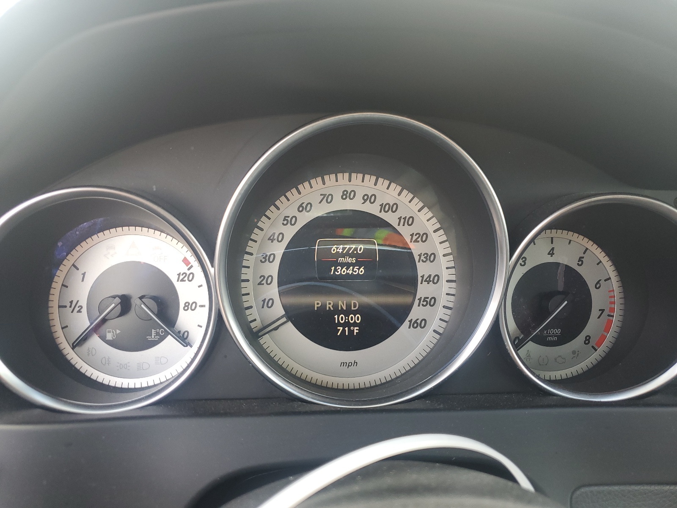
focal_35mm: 26
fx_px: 508
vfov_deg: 53.1
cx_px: 338
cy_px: 254
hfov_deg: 67.3
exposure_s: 1/120
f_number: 1.5
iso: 56
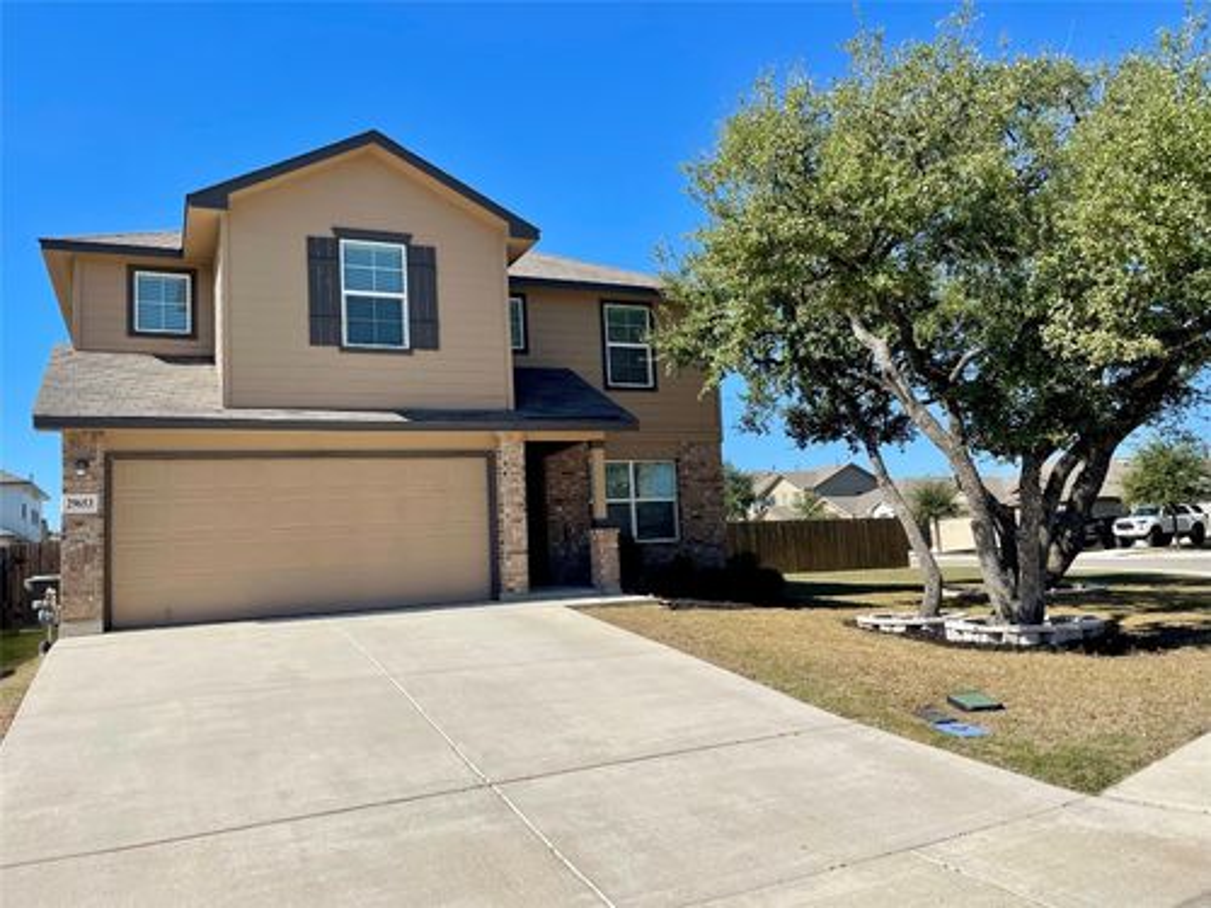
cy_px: 454
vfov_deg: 53.1
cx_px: 606
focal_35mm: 26
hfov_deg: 67.3
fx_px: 910
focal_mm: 4.2
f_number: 1.6
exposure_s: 1/4831
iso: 32
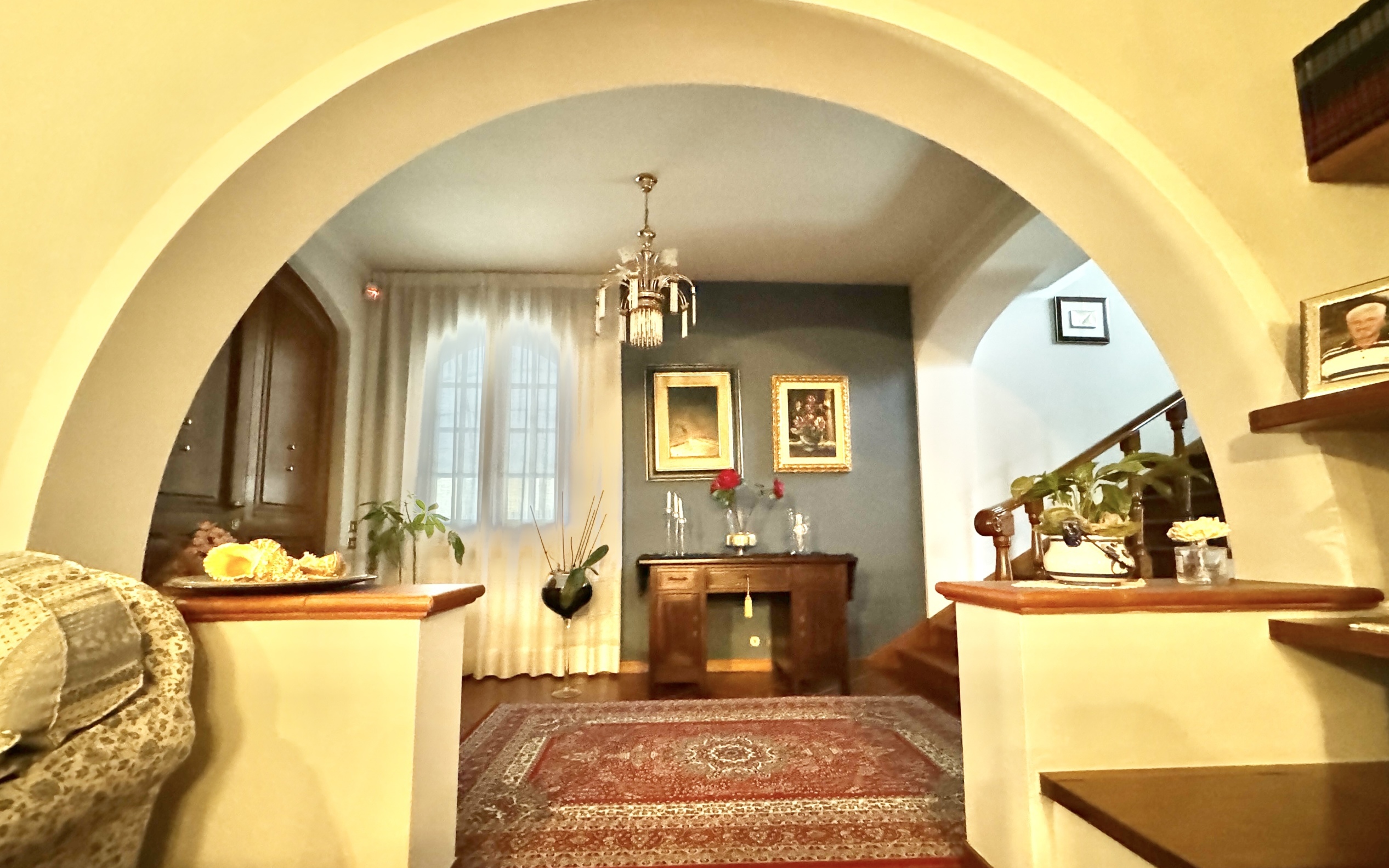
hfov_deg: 101.5
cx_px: 693
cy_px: 483
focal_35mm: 15
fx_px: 568
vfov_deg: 74.5
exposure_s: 1/50
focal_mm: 2.22
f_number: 2.2
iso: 1250
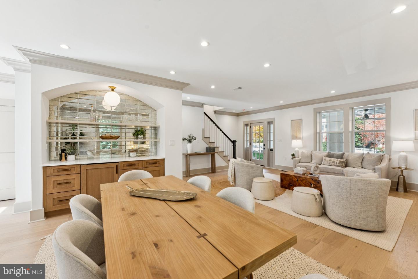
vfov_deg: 78.8
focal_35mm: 15
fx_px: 170
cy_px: 140
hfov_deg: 101.9
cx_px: 209
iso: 200
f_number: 8
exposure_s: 1/20
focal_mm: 14.6
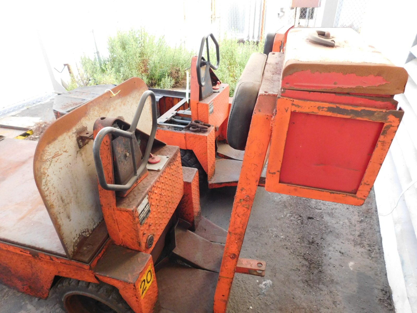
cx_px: 208
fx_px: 277
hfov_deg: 73.9
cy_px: 156
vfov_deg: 58.9
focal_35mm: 23
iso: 360
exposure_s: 1/30
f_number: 3
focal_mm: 4
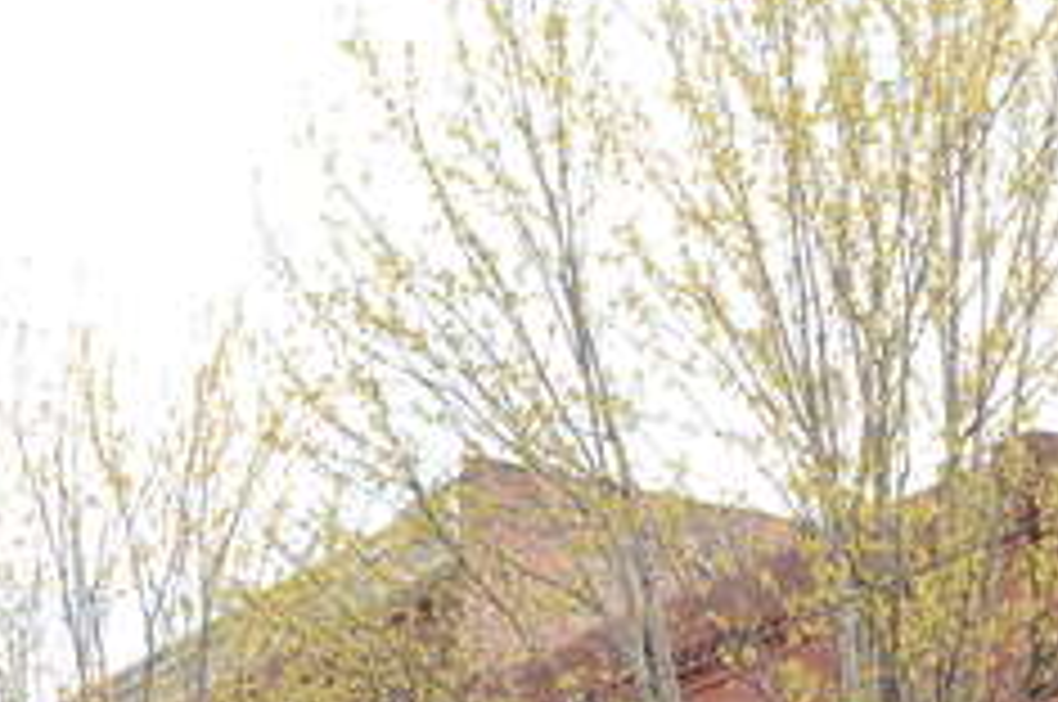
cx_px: 1076
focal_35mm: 143
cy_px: 1017
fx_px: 4197
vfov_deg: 9.3
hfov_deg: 14.1
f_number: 10
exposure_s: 1/100
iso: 250
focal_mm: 28
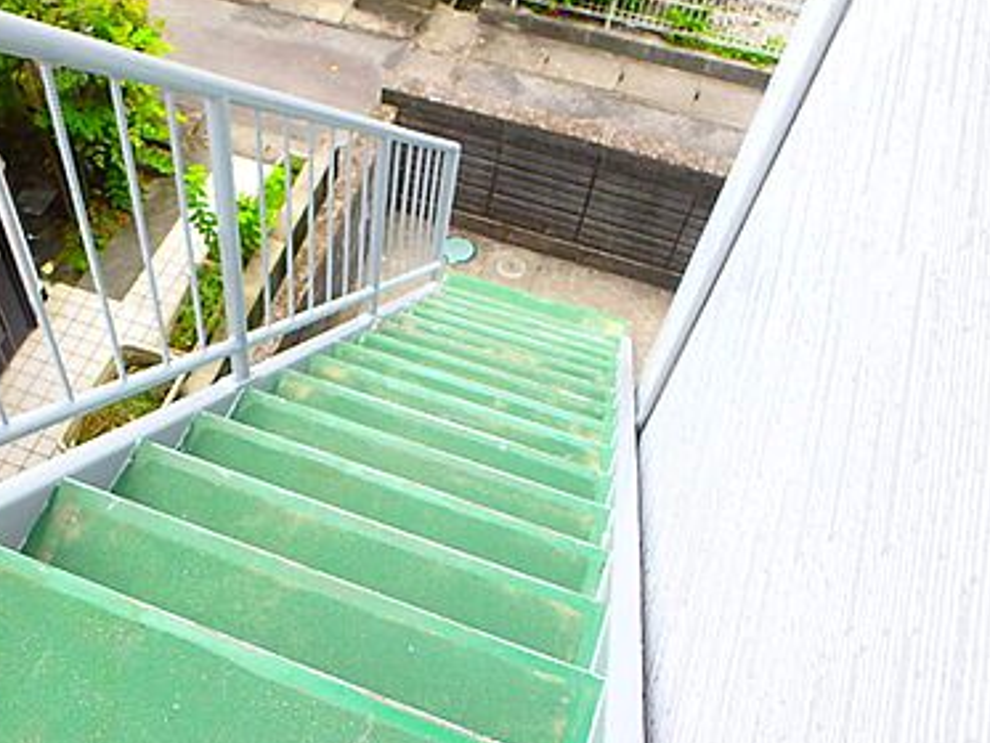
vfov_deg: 39.3
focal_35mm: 36
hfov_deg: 49.4
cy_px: 488
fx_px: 1030
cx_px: 255
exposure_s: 1/60
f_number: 3.5
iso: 200
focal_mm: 3.7
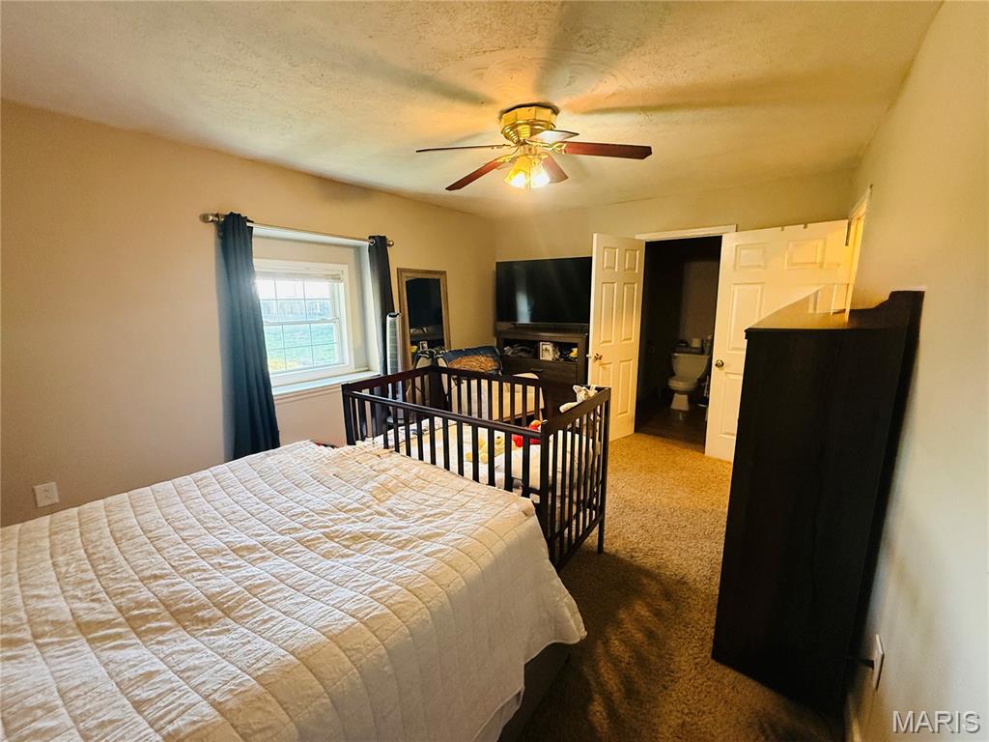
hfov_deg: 102.1
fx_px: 400
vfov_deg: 85.7
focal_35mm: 14
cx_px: 494
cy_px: 371
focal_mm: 2.22
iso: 640
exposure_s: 1/120
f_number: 2.2
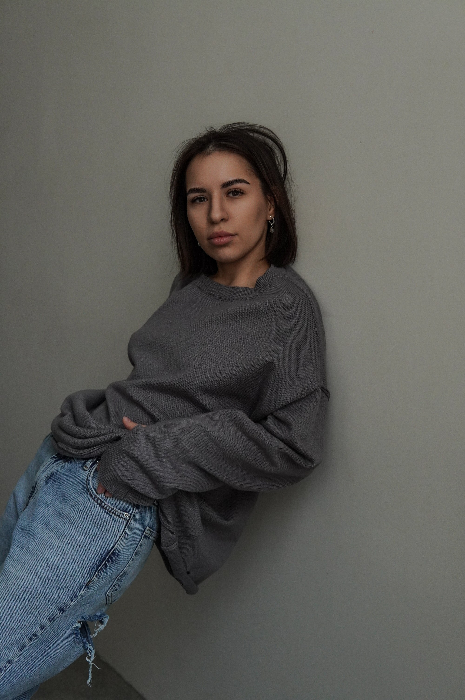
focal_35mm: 45
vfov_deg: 43.6
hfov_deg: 29.8
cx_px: 232
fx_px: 873
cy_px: 350
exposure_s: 1/400
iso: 1600
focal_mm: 30
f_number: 3.5
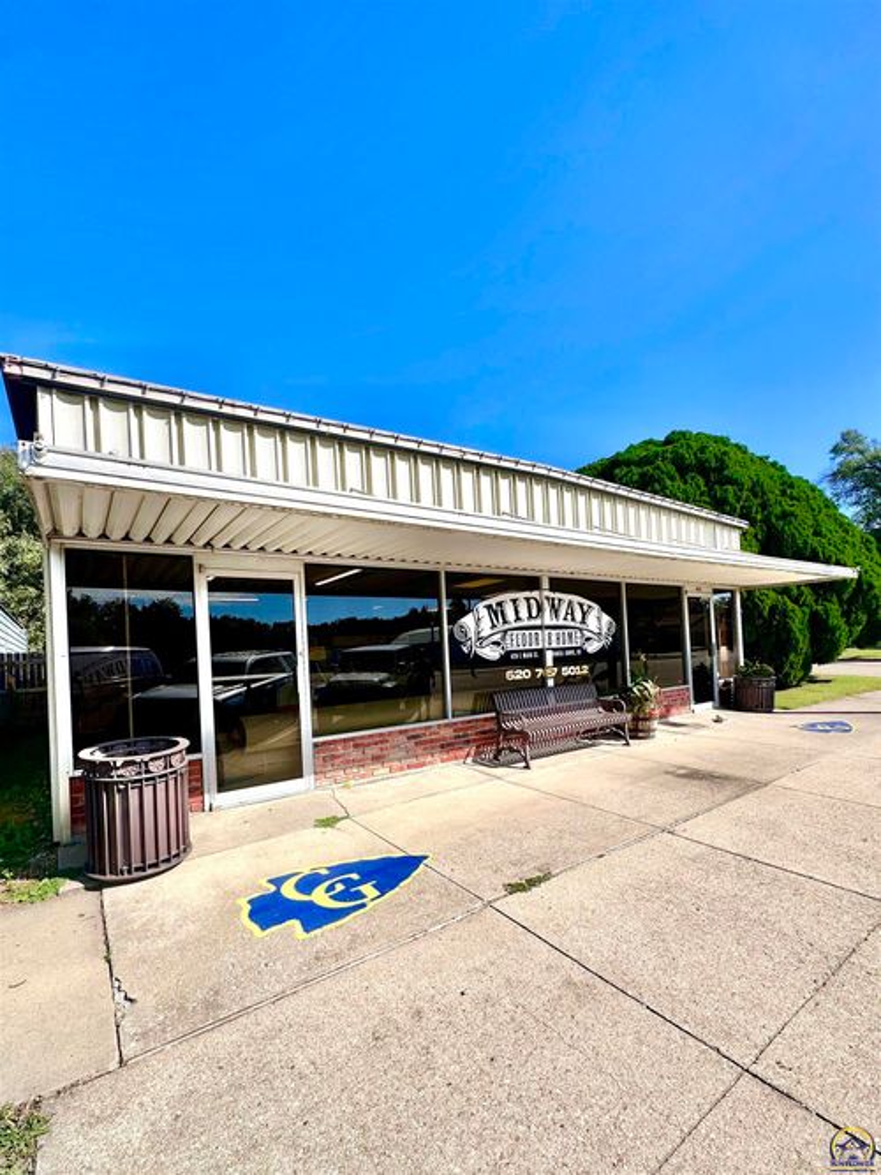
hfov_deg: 85.7
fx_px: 475
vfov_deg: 102.1
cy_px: 588
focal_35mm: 14
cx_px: 440
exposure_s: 1/2506
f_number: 2.2
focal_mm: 2.22
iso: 50
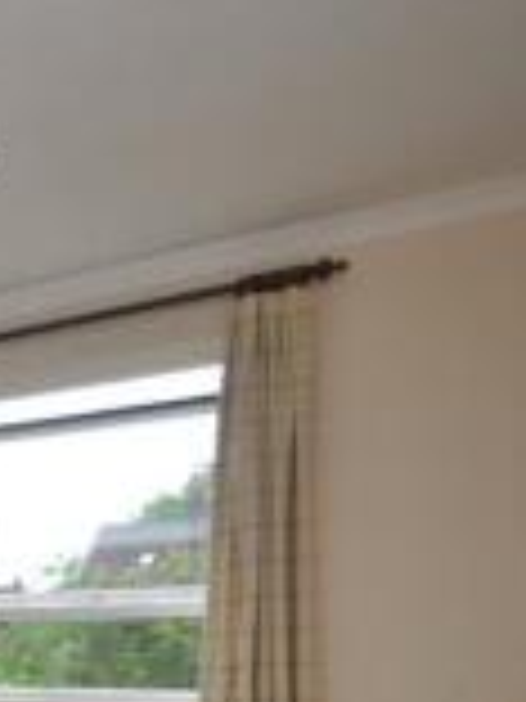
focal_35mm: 44
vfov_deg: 38.5
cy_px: 691
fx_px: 891
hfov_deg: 22.0
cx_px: -396
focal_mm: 10
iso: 100
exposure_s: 1/250
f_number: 3.5
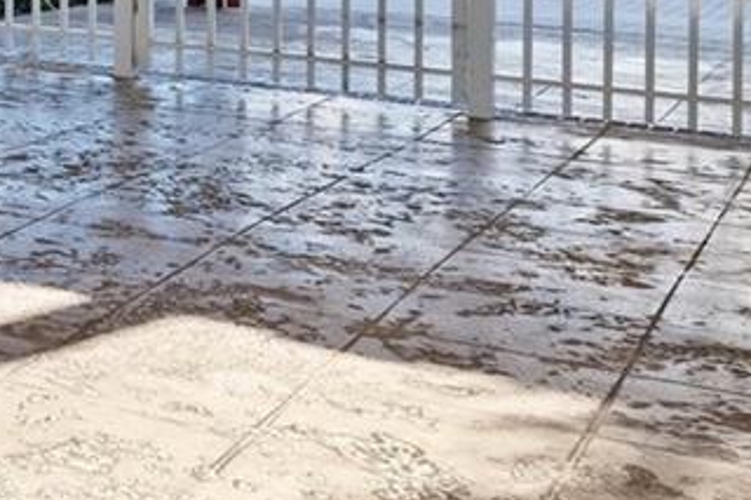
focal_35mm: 80
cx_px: -688
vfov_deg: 16.0
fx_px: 1668
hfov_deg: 18.4
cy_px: -187
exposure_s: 1/80
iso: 100
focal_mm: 16
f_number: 4.5
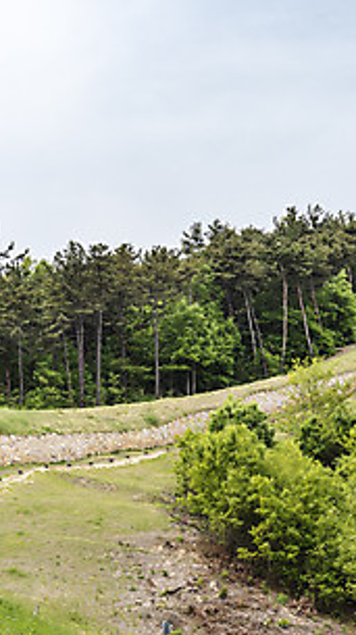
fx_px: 1110
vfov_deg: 31.8
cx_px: 211
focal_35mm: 66
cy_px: 244
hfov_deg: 18.2
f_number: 5
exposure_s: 1/640
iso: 100
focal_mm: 48
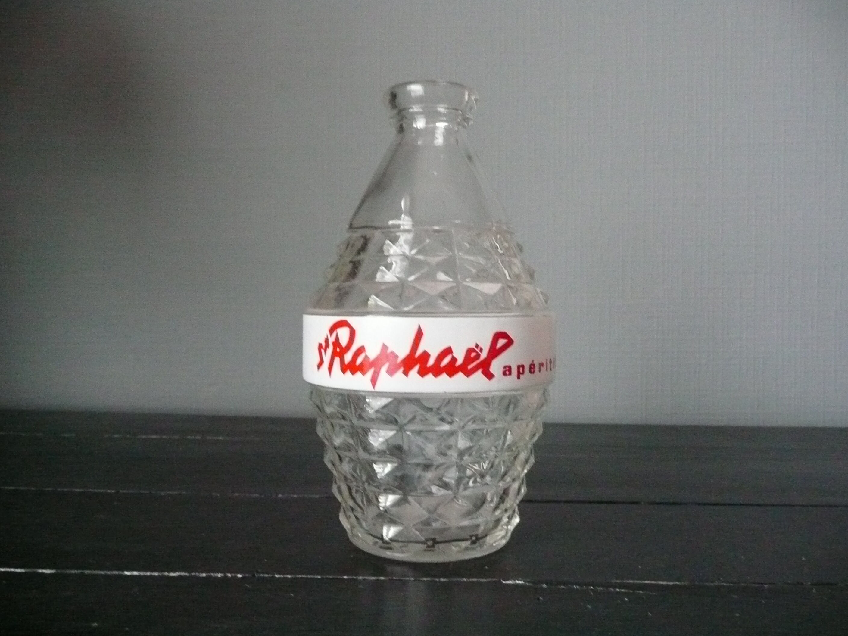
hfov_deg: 63.4
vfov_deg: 49.7
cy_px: 318
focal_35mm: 28
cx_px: 424
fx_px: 686
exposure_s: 1/15
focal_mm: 4.6
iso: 800
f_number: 3.3
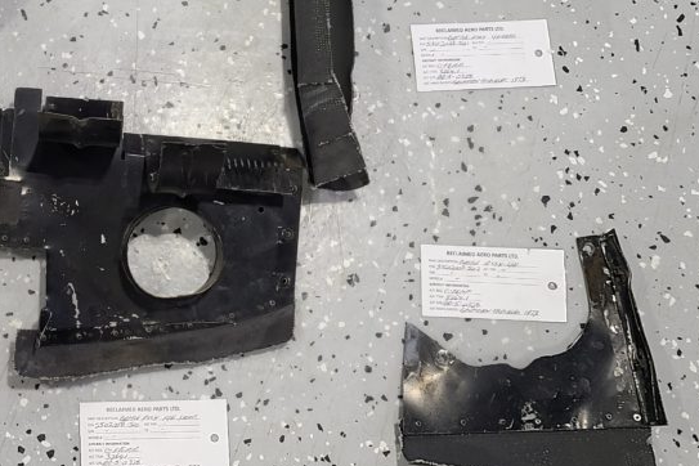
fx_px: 990
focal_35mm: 51
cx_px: 99
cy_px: 93
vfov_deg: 26.0
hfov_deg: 36.9
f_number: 1.8
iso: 64
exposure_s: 1/60
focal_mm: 5.4
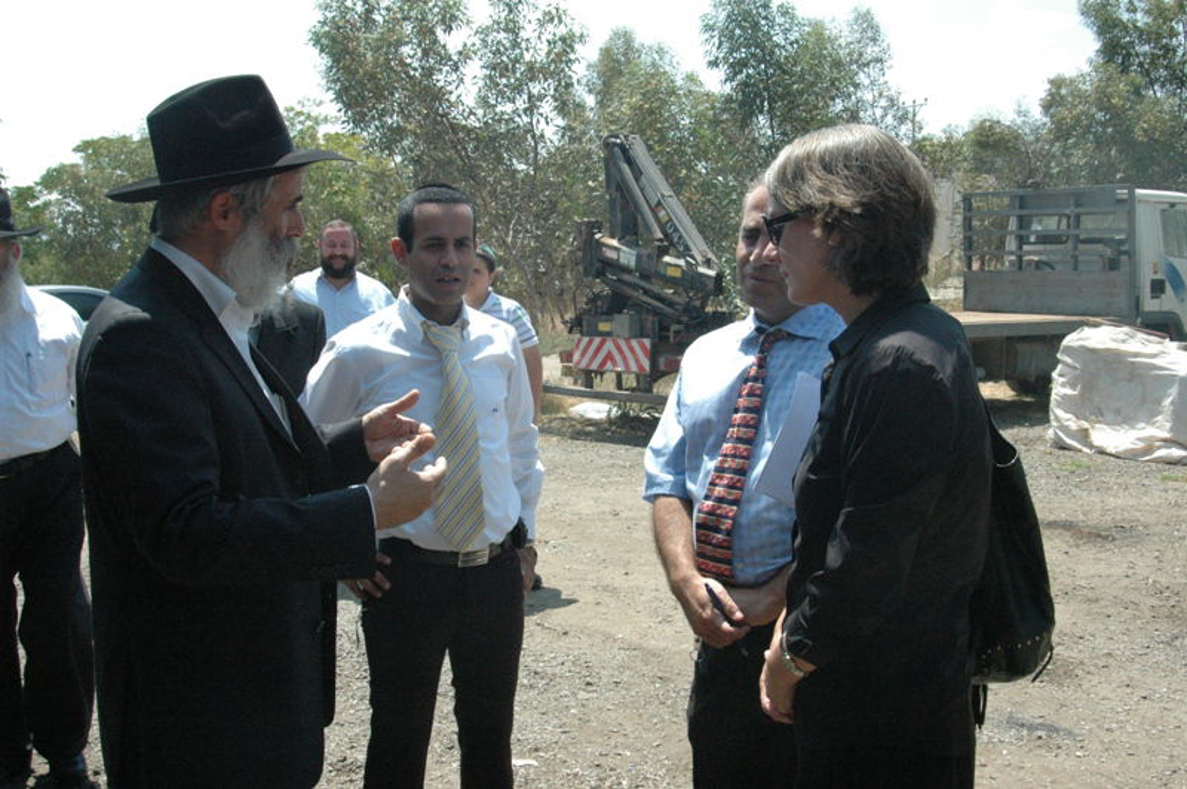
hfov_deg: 45.0
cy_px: 394
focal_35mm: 44
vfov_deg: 30.8
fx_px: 1433
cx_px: 594
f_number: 13
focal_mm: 29
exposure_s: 1/640
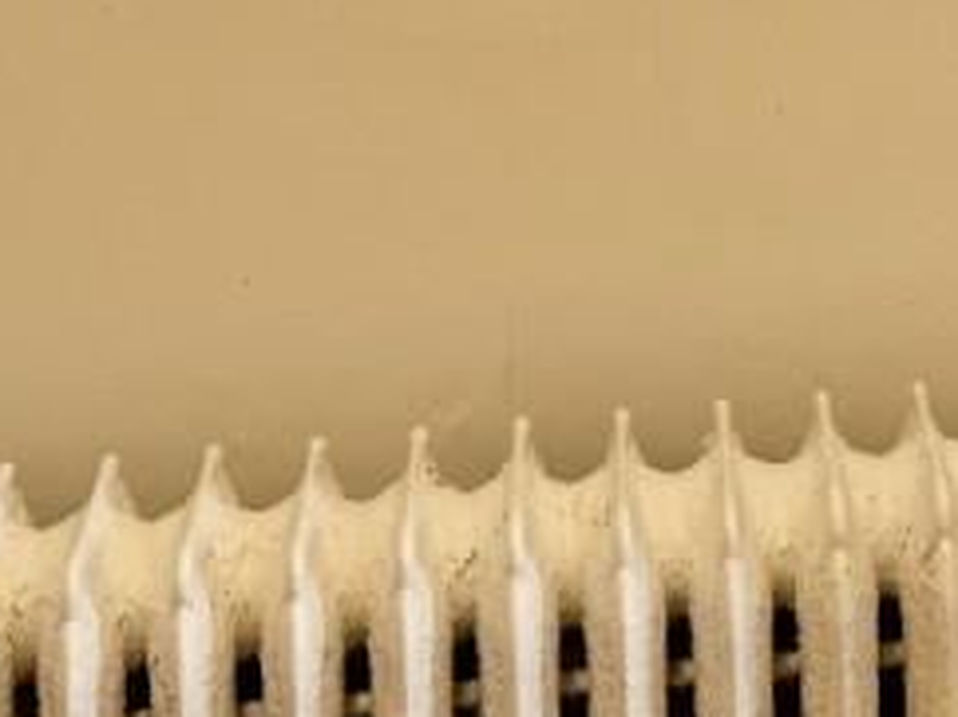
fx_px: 3511
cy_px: -709
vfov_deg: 10.7
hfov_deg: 14.6
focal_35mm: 127
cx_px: 1358
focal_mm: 6.76
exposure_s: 1/120
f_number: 1.78
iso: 100
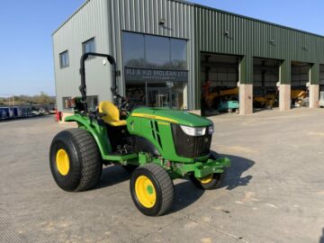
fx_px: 271
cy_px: 122
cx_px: 162
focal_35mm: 29
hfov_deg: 61.7
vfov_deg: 48.2
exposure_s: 1/1377
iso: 16
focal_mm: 3
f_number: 1.8
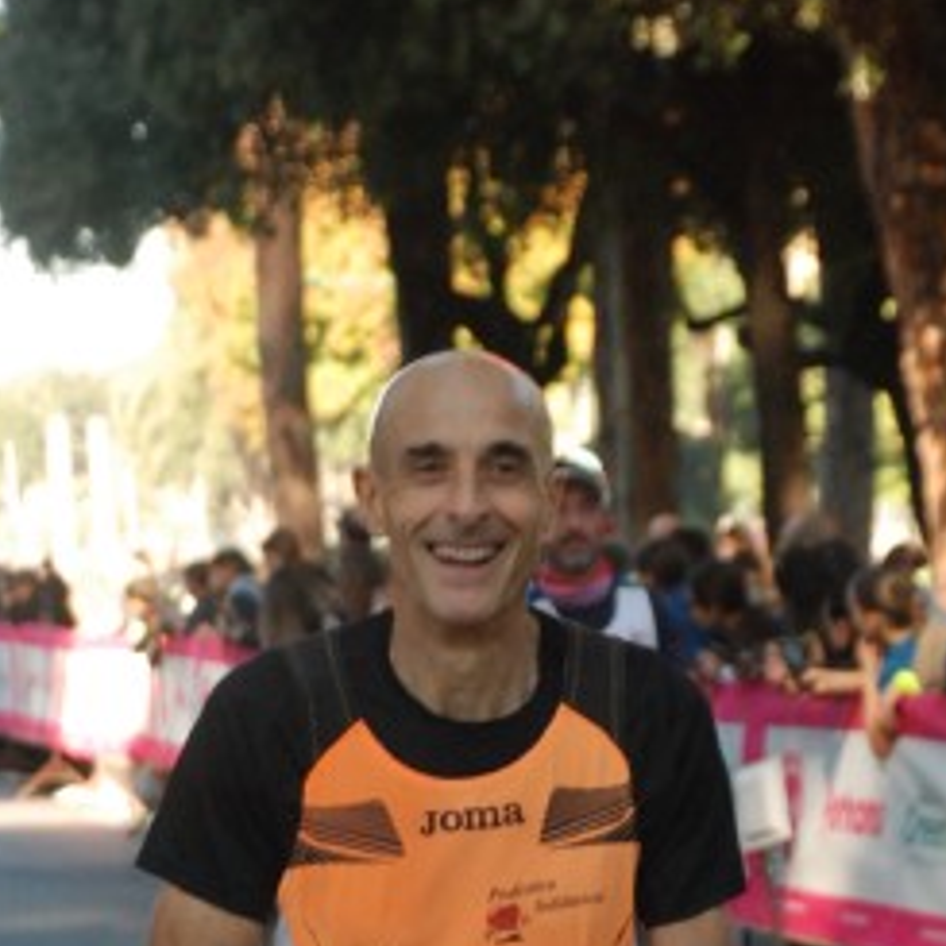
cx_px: 562
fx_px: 5998
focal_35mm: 194
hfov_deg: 9.0
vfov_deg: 8.9
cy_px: 1135
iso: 1000
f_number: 5.3
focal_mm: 62
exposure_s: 1/320
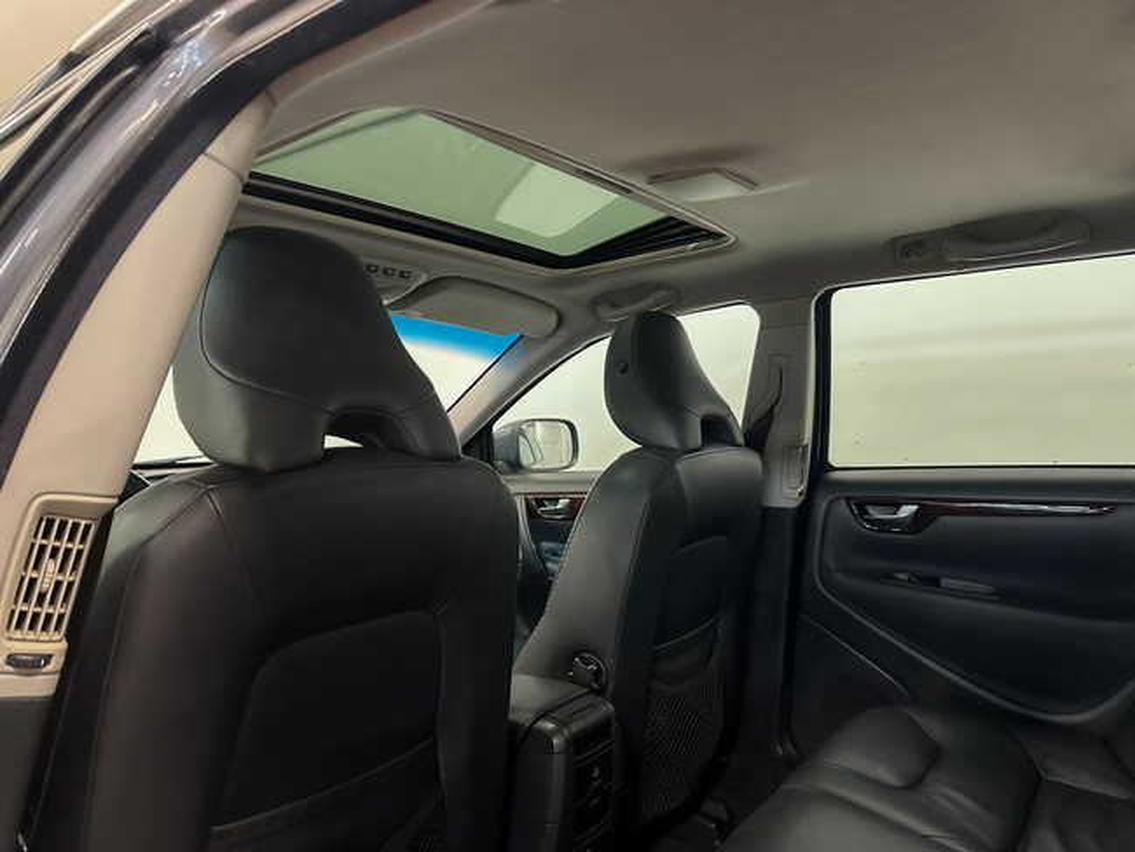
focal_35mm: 24
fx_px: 787
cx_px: 568
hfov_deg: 71.6
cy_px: 426
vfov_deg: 56.8
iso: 640
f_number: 1.78
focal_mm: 6.86
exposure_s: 1/33
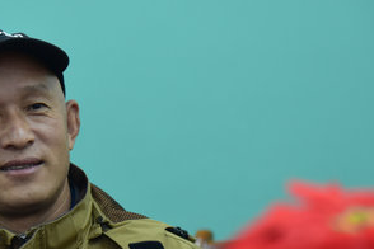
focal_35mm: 204
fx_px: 2119
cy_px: 199
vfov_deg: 6.7
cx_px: 50
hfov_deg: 10.0
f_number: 5
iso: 2800
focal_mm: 100
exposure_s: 1/60
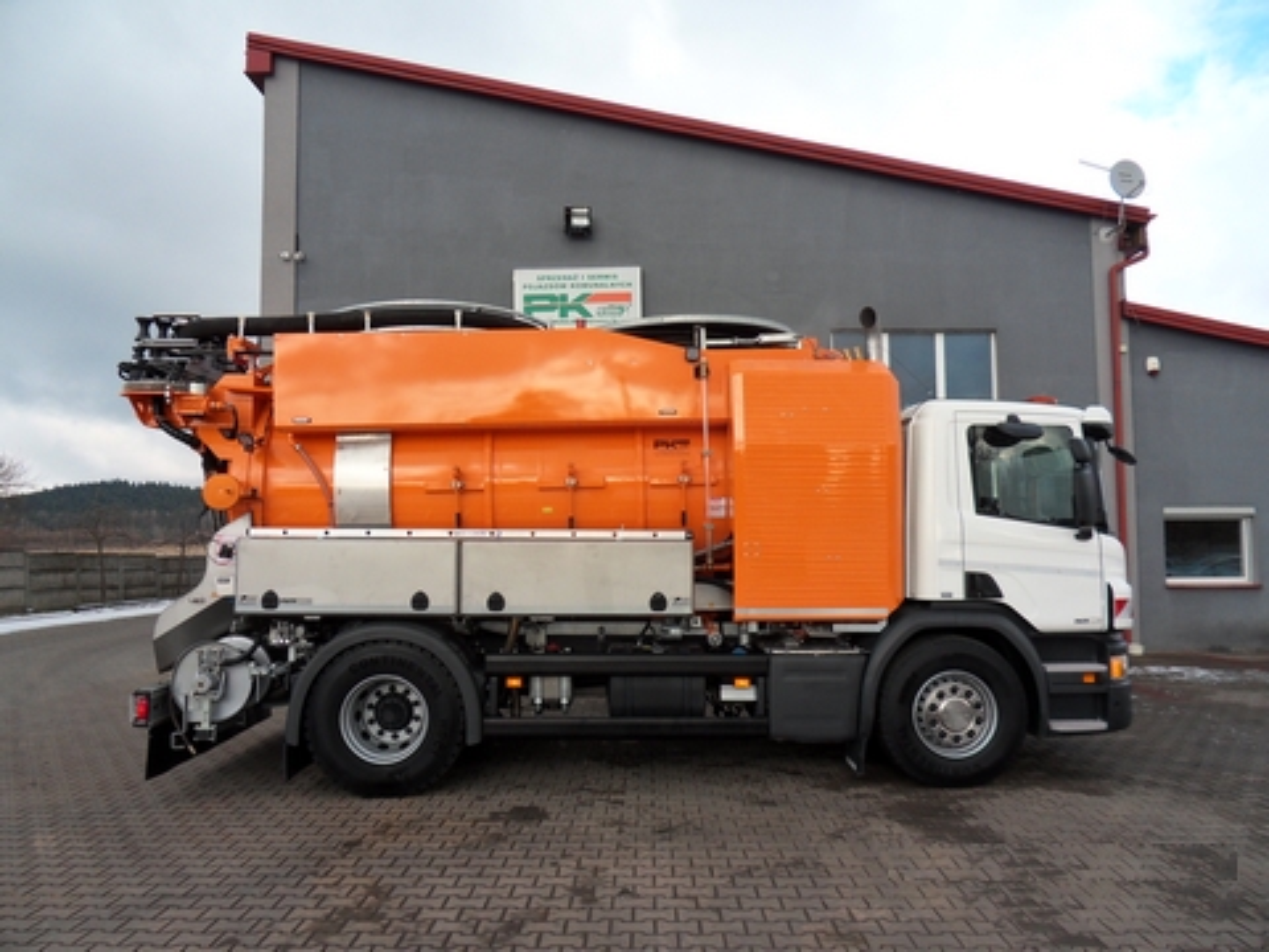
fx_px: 880
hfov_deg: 71.6
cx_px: 634
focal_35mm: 24
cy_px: 476
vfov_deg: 56.8
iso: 80
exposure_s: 1/350
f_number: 3.3
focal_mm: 4.2
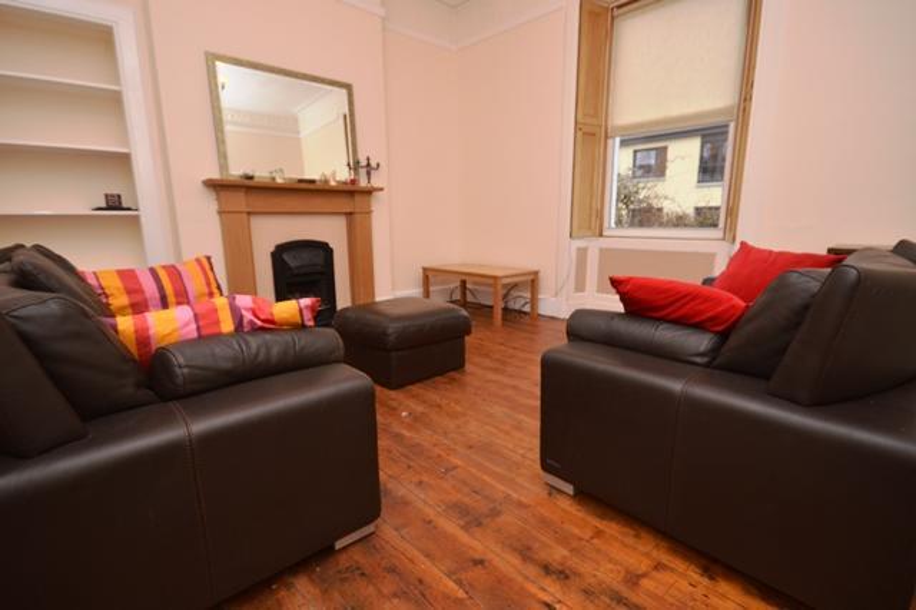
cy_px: 305
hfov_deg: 92.5
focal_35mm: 17
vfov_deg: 69.6
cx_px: 458
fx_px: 439
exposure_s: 1/60
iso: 640
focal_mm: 11.5
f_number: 8
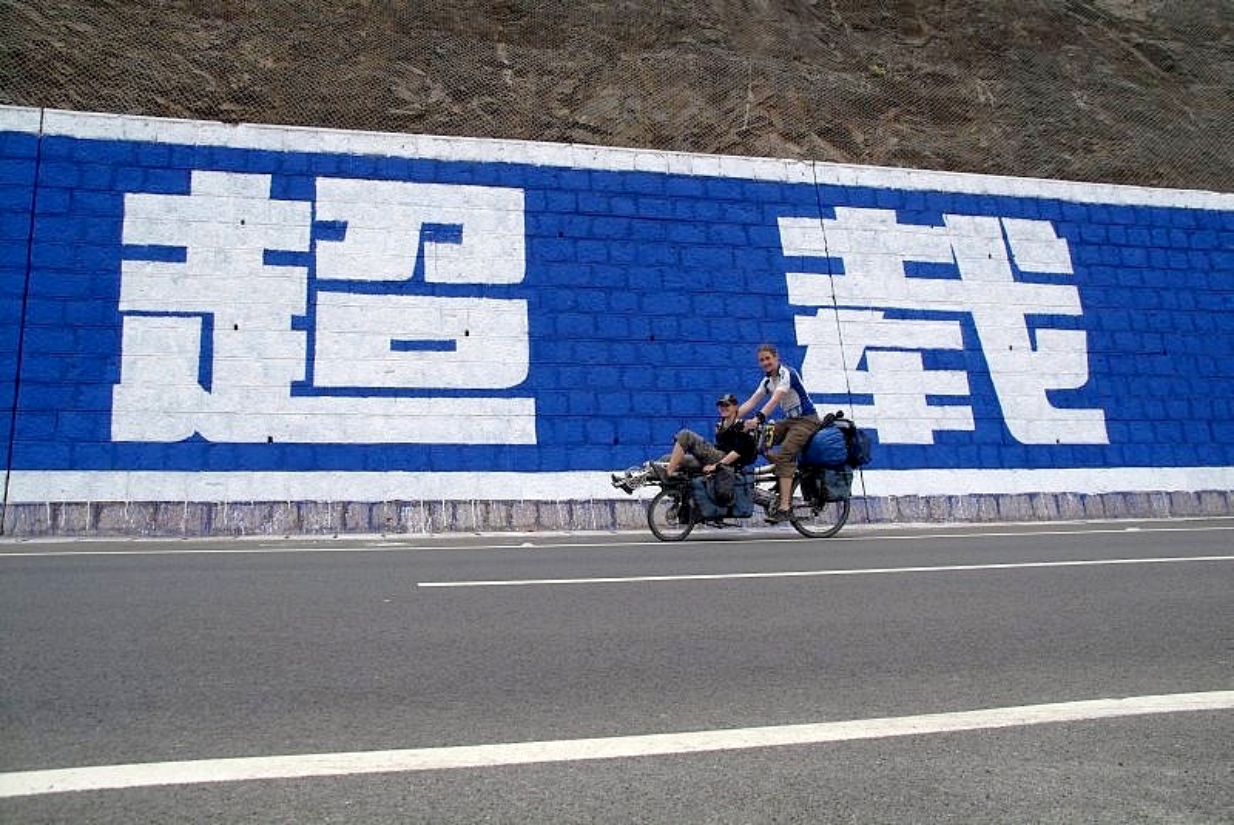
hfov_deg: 57.2
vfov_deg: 40.0
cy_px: 412
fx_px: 1132
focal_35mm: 33
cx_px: 617
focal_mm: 22
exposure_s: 1/180
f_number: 8
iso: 100
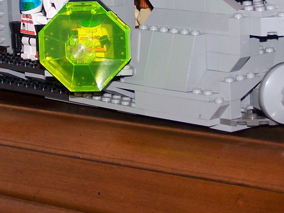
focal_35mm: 176
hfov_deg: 11.2
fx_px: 1444
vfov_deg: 8.4
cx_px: 129
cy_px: -6
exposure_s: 1/80
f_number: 3.2
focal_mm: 12.4
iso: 80
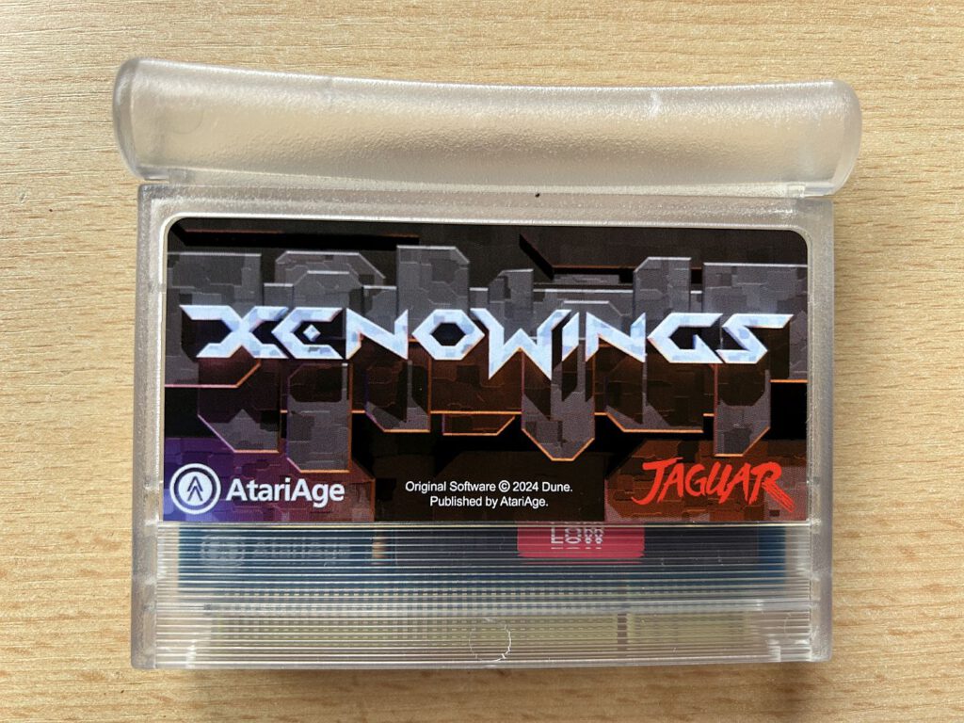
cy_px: 362
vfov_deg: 53.1
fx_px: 724
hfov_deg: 67.3
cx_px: 482
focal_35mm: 26
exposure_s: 1/121
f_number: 1.5
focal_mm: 5.7
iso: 100
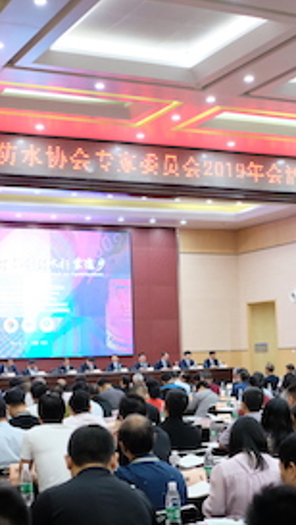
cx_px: 161
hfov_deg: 18.0
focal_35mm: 67
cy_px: 308
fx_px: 933
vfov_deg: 31.4
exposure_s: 1/500
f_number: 2
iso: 8000
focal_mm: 23
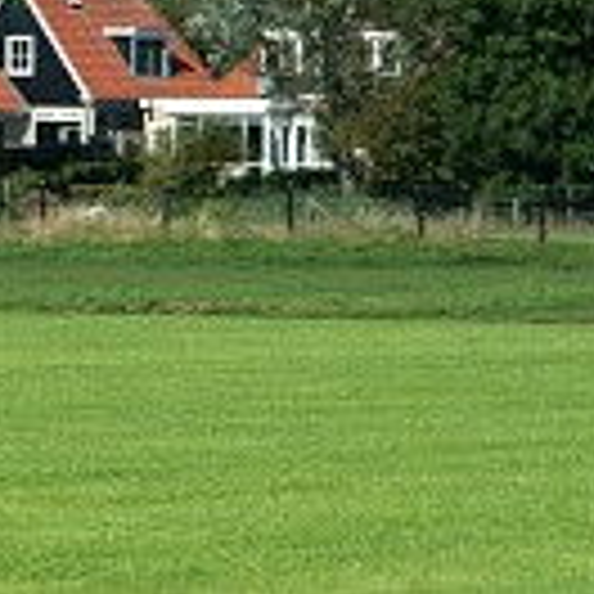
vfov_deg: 3.0
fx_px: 11415
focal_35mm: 588
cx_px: -382
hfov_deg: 3.0
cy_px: -74
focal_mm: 135
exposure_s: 1/500
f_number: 13
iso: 400
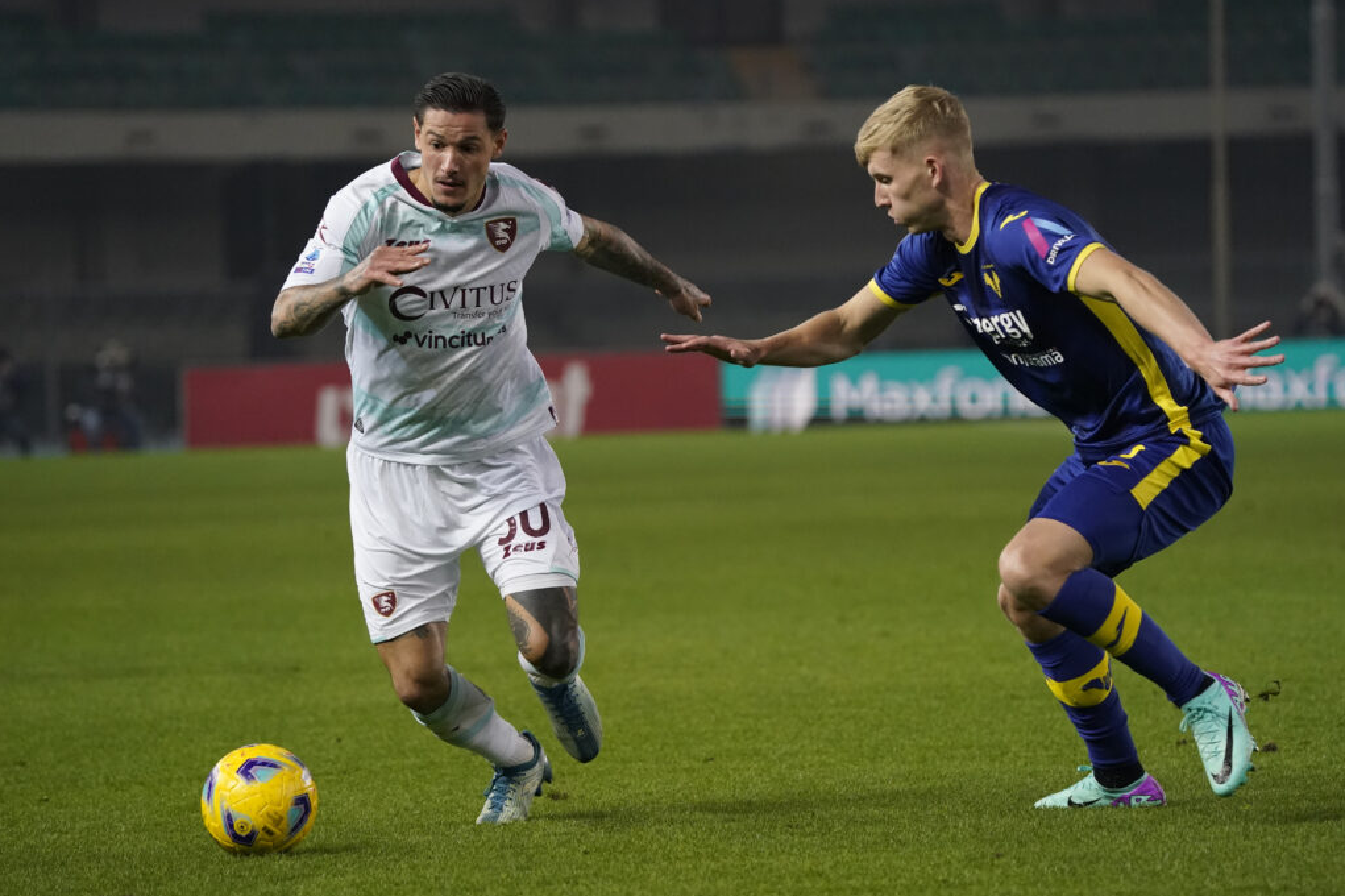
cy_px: 449
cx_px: 673
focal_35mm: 281
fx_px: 10494
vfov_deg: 4.9
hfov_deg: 7.3
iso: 5000
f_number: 6.3
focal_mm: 280
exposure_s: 1/1000
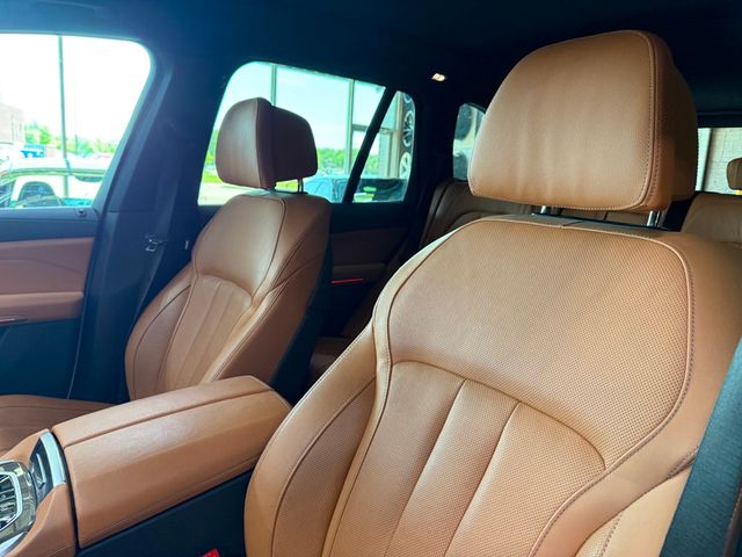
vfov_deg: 56.8
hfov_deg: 71.6
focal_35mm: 24
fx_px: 514
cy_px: 278
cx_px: 371
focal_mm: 6.76
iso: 400
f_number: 1.78
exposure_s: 1/60
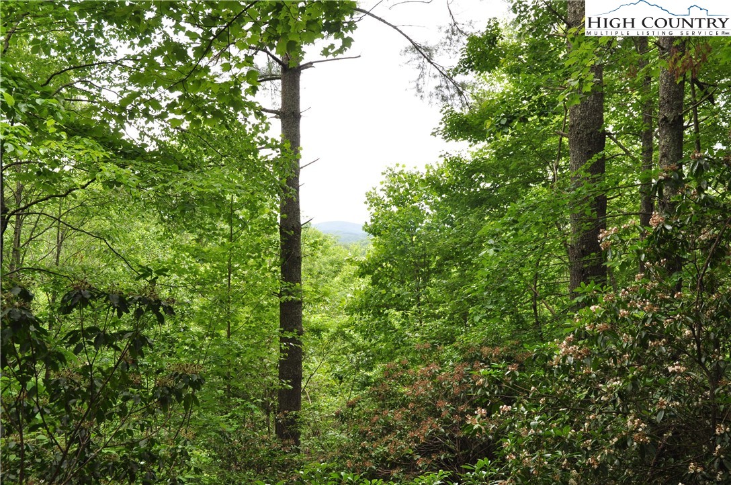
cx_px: 366
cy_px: 242
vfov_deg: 39.9
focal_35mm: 33
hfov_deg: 57.3
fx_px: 669
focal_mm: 22
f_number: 9
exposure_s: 1/100
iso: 400
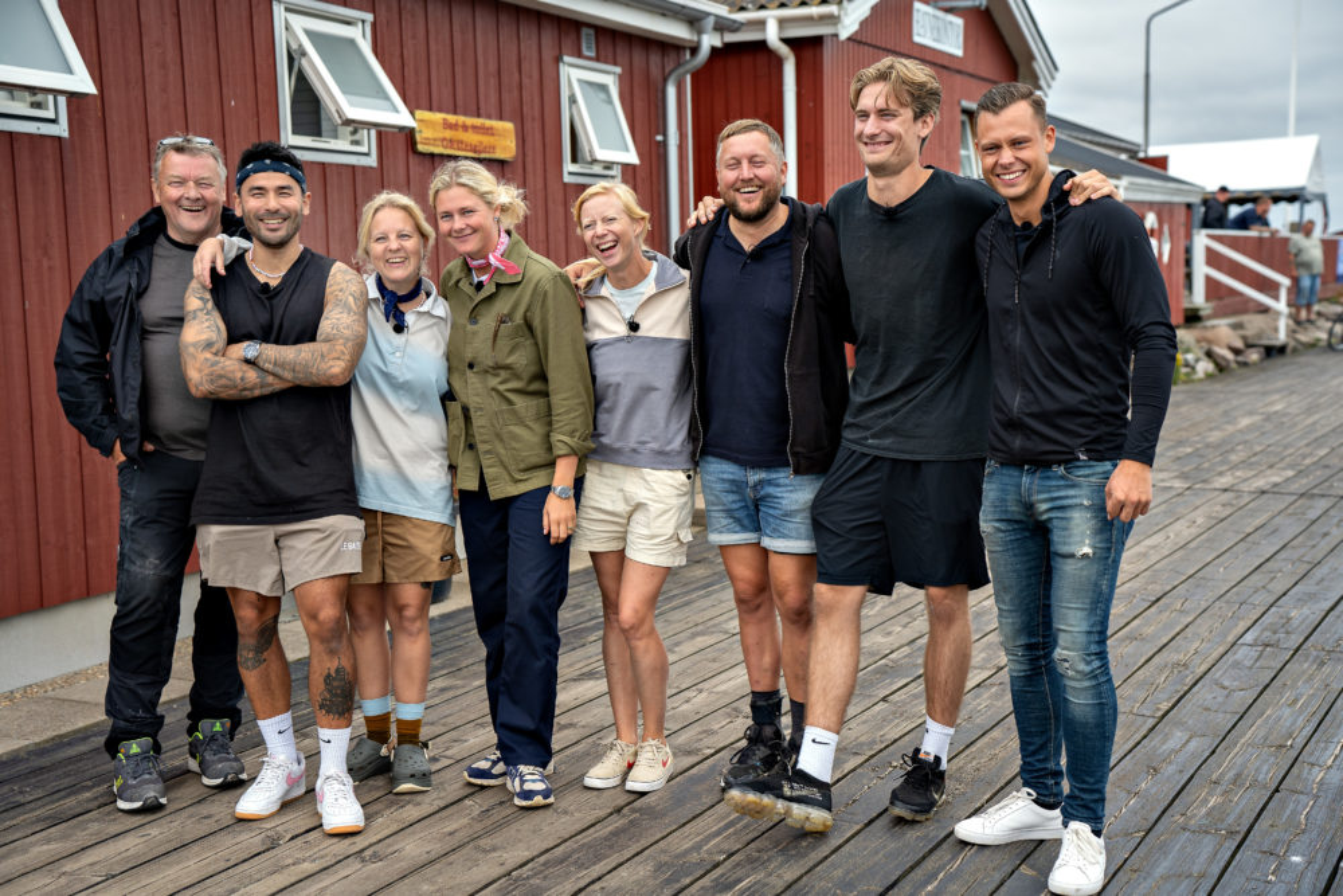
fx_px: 1828
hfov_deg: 40.3
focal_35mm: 49
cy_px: 448
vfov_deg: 27.5
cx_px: 672
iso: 400
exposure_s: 1/1250
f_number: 3.2
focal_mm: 49
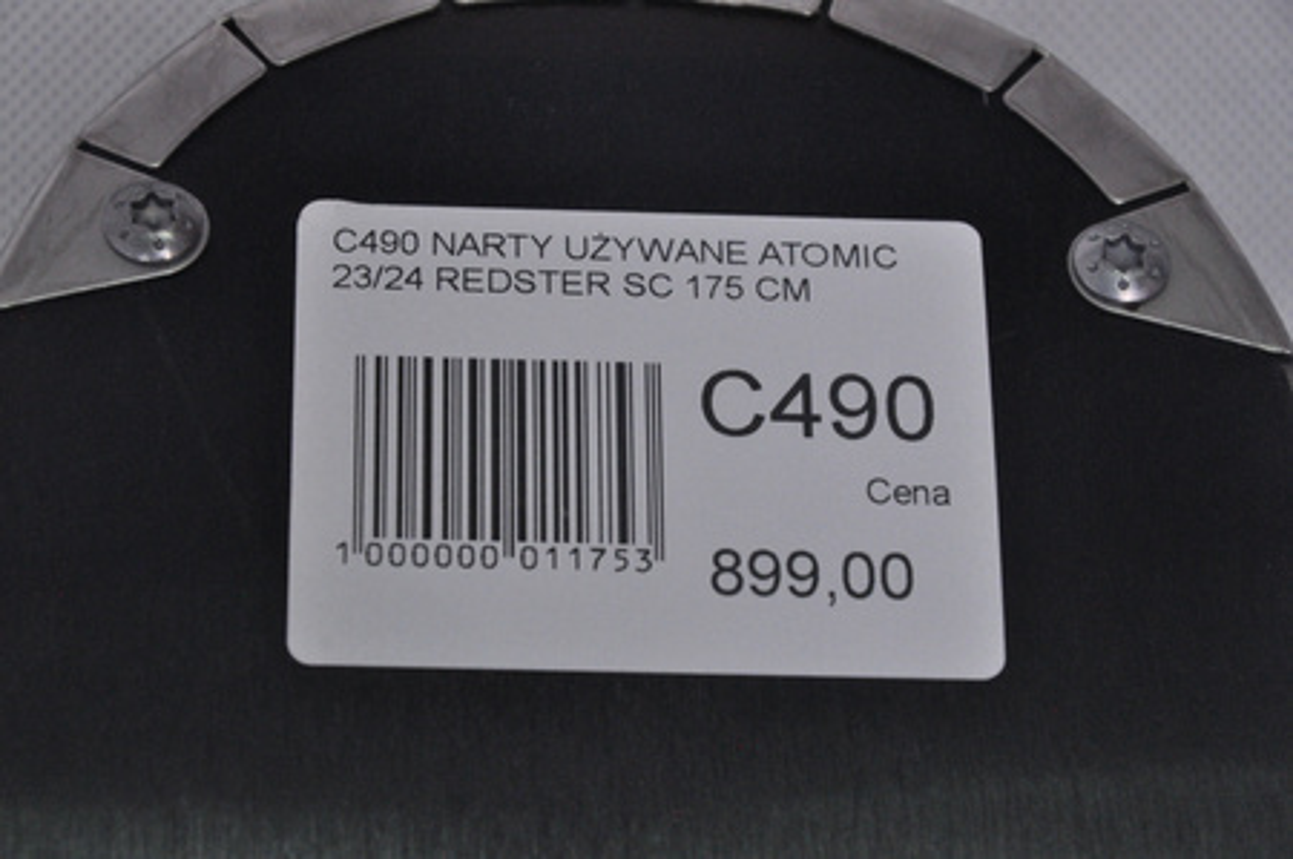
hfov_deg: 13.1
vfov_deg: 8.7
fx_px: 5651
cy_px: 430
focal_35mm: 158
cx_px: 646
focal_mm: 105
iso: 3200
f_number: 9.5
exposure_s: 1/125
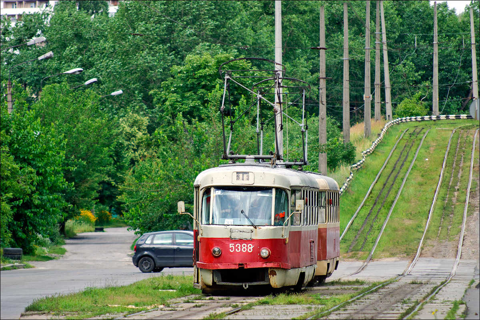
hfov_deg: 6.5
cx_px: 240
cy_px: 160
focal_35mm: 315
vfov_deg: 4.4
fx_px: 4198
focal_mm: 210
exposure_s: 1/320
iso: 160
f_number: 5.6
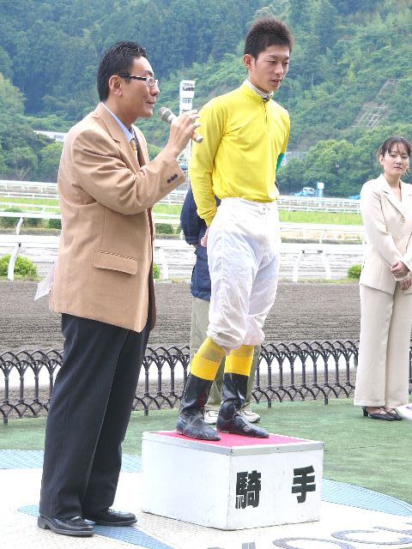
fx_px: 1936
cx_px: 206
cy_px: 274
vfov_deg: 16.1
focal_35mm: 122
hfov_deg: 12.1
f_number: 4
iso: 50
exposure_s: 1/125
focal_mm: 20.2
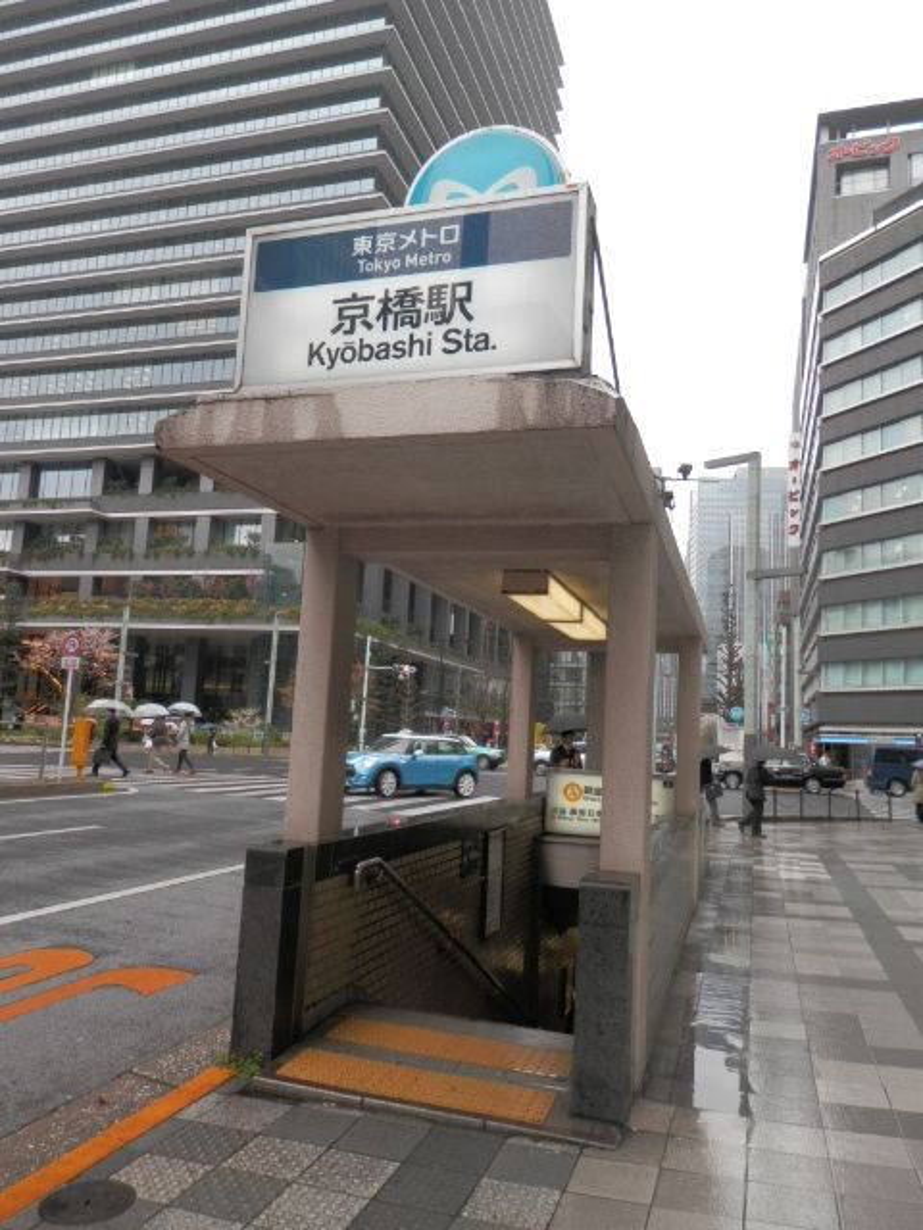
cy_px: 615
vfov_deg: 69.4
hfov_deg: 54.9
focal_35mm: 25
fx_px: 889
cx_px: 462
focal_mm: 4.5
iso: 80
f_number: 3
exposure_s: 1/80
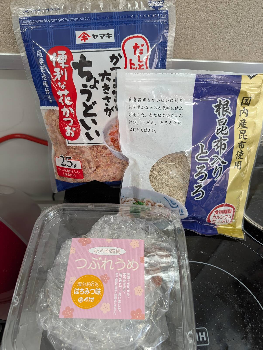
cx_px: 132
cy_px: 175
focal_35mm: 24
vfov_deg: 71.5
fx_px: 242
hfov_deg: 56.9
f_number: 1.68
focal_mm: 6.9
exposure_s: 1/65.9
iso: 69
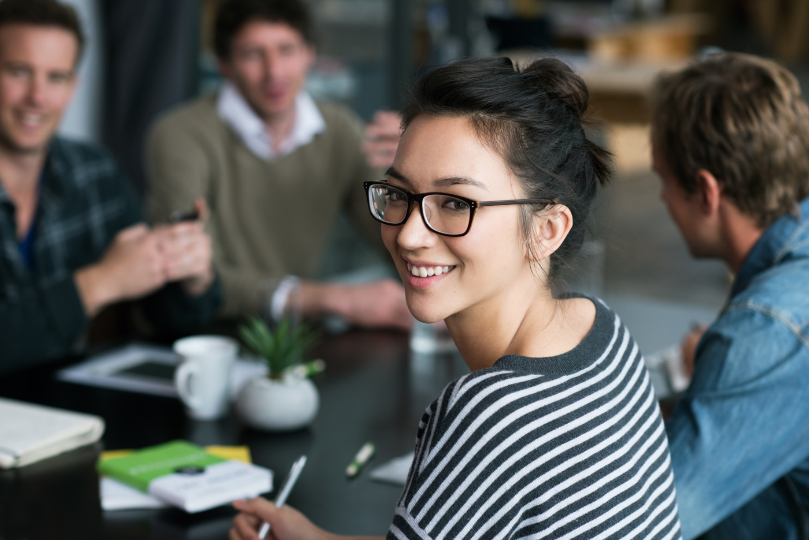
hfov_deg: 23.9
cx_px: 404
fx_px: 1911
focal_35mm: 85
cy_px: 270
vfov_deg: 16.1
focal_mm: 85
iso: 400
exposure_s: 1/800
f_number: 3.5
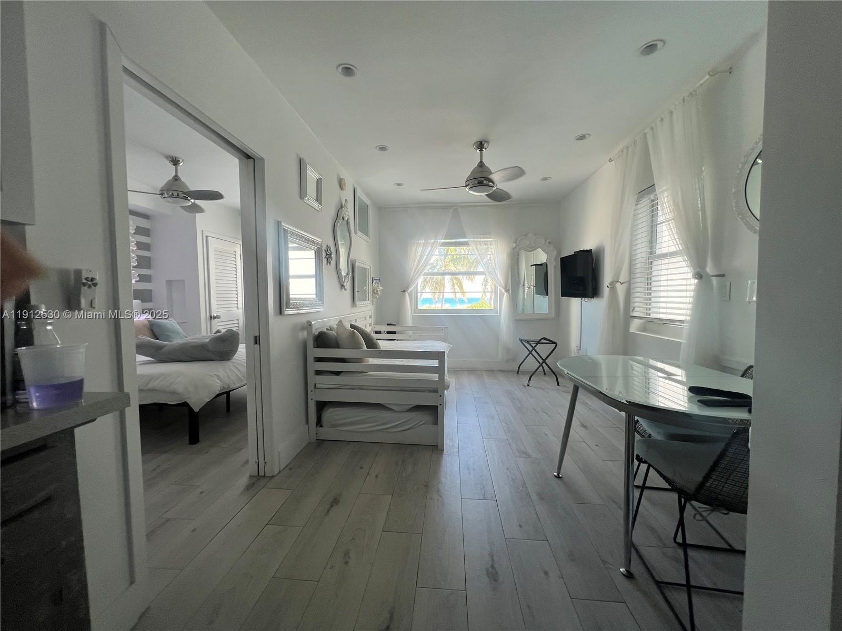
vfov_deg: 89.9
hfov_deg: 106.2
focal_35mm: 13
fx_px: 316
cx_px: 421
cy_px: 316
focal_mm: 1.57
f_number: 1.8
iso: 64
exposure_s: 1/99
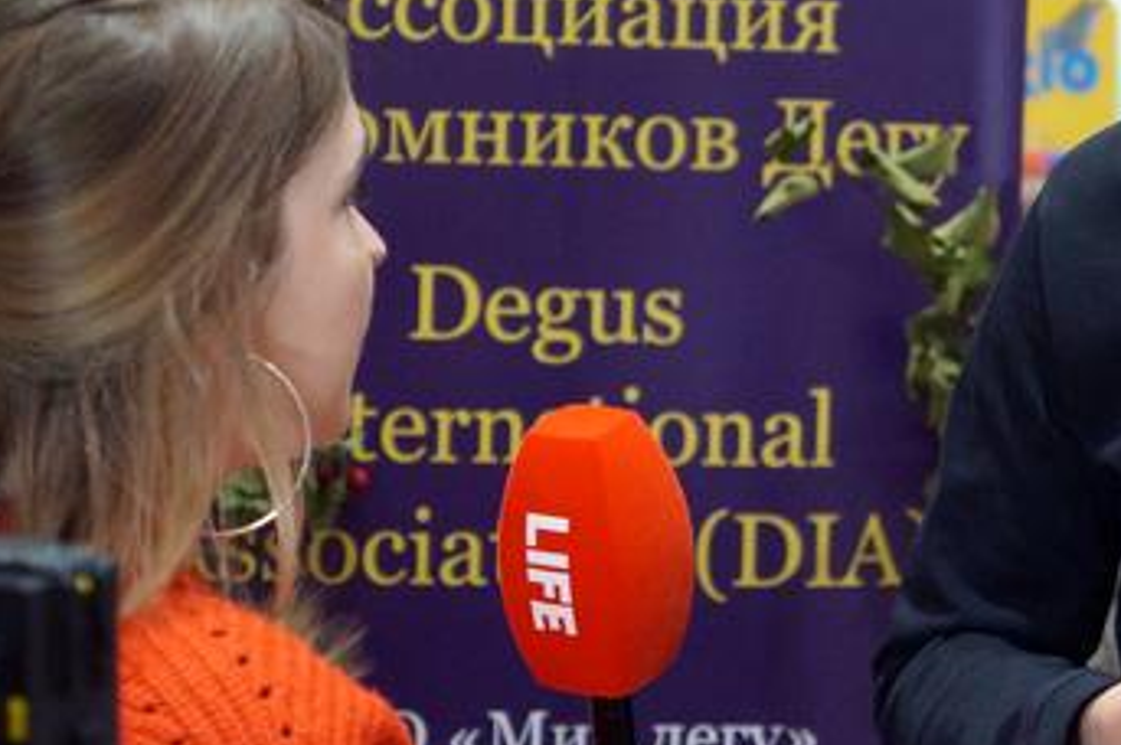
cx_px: 922
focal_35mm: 112
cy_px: 168
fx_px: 3484
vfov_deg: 12.2
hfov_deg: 18.1
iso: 2500
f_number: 4.5
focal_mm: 40
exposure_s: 1/160
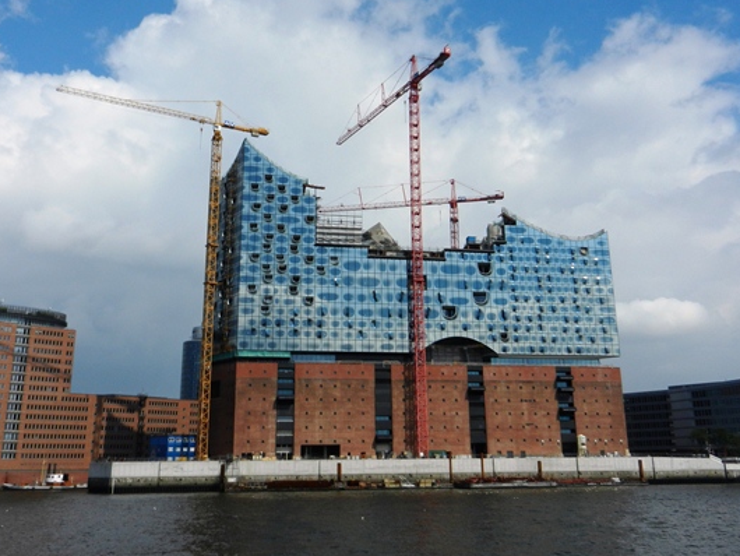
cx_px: 370
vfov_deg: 40.7
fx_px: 749
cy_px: 249
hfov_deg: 52.6
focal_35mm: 35
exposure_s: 1/800
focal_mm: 5.1
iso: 160
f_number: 7.2
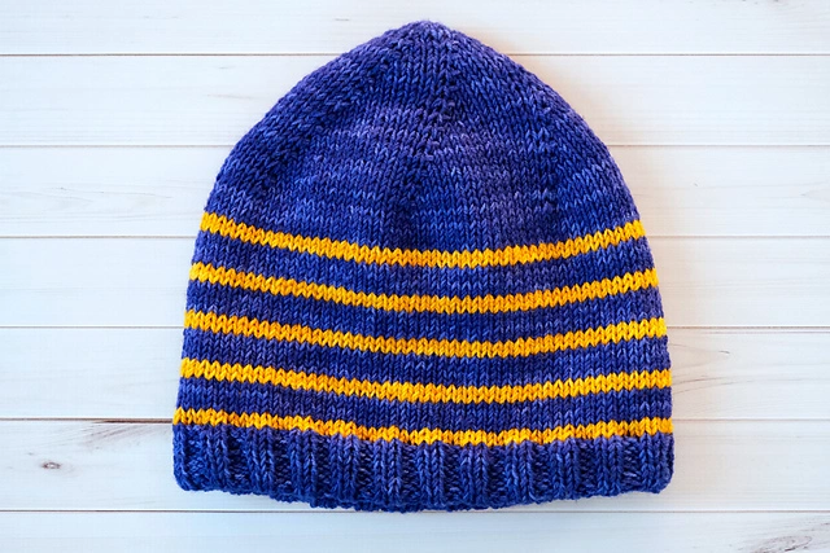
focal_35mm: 56
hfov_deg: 35.6
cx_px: 415
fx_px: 1291
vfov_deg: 24.2
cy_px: 276
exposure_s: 1/110
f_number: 4
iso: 5000
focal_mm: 37.6
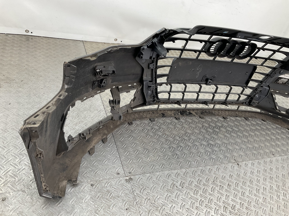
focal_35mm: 29
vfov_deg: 48.2
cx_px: 144
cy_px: 108
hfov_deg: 61.7
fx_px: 242
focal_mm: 3
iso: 32
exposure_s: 1/120
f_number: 1.8
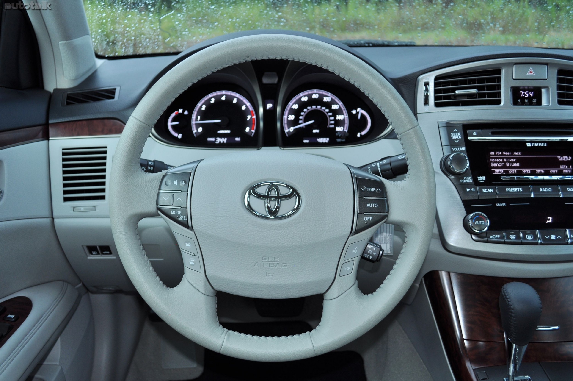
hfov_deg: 57.3
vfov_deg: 39.9
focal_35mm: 33
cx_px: 286
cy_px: 190
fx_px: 525
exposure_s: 1/20
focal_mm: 22
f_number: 4.5
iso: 200
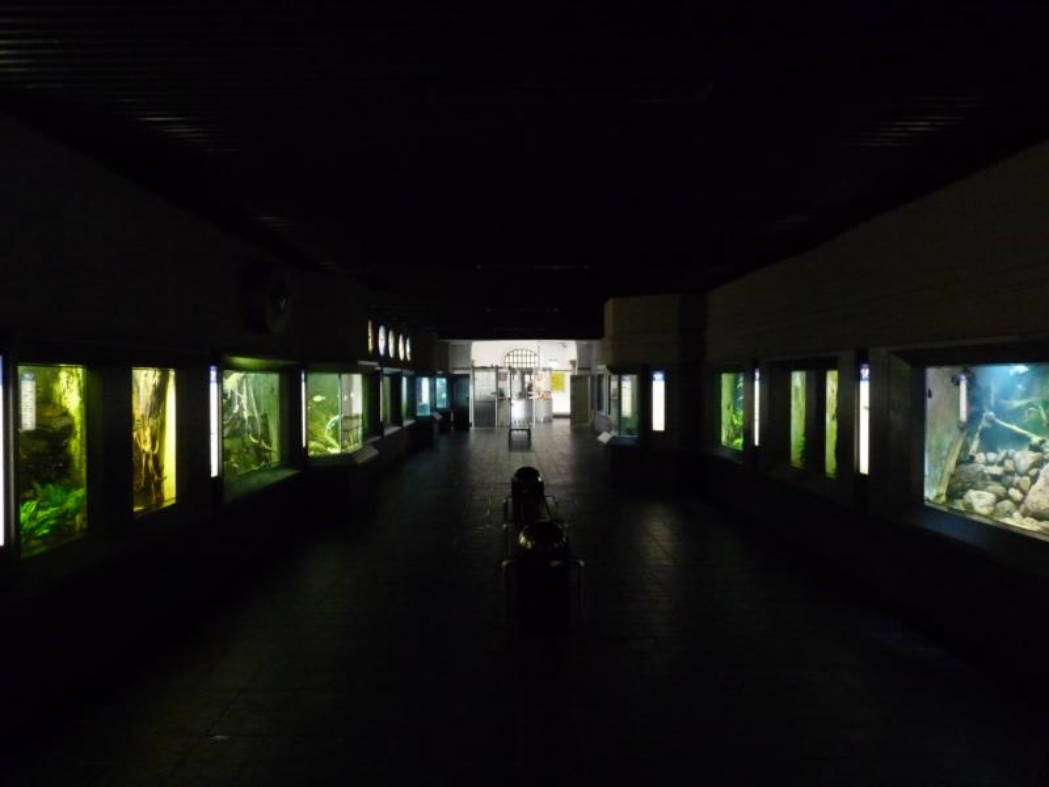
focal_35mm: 27
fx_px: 818
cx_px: 524
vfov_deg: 51.4
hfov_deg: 65.3
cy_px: 394
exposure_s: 1/15
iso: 800
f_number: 2.8
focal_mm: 4.8
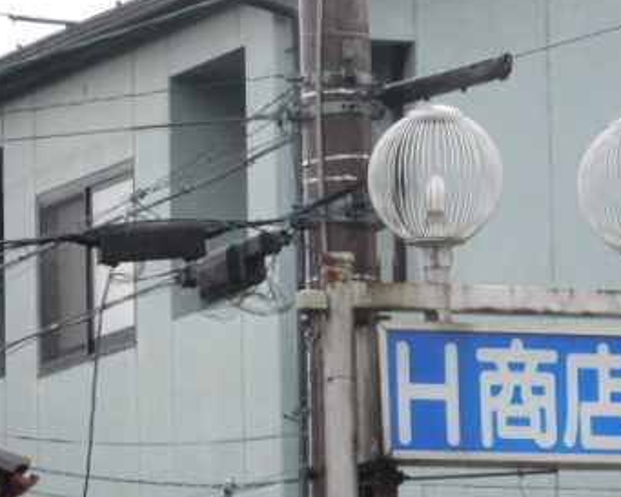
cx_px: 517
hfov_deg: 4.2
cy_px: 339
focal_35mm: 458
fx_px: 8420
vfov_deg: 3.4
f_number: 5.7
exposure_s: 1/30
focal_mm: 44.6
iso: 140
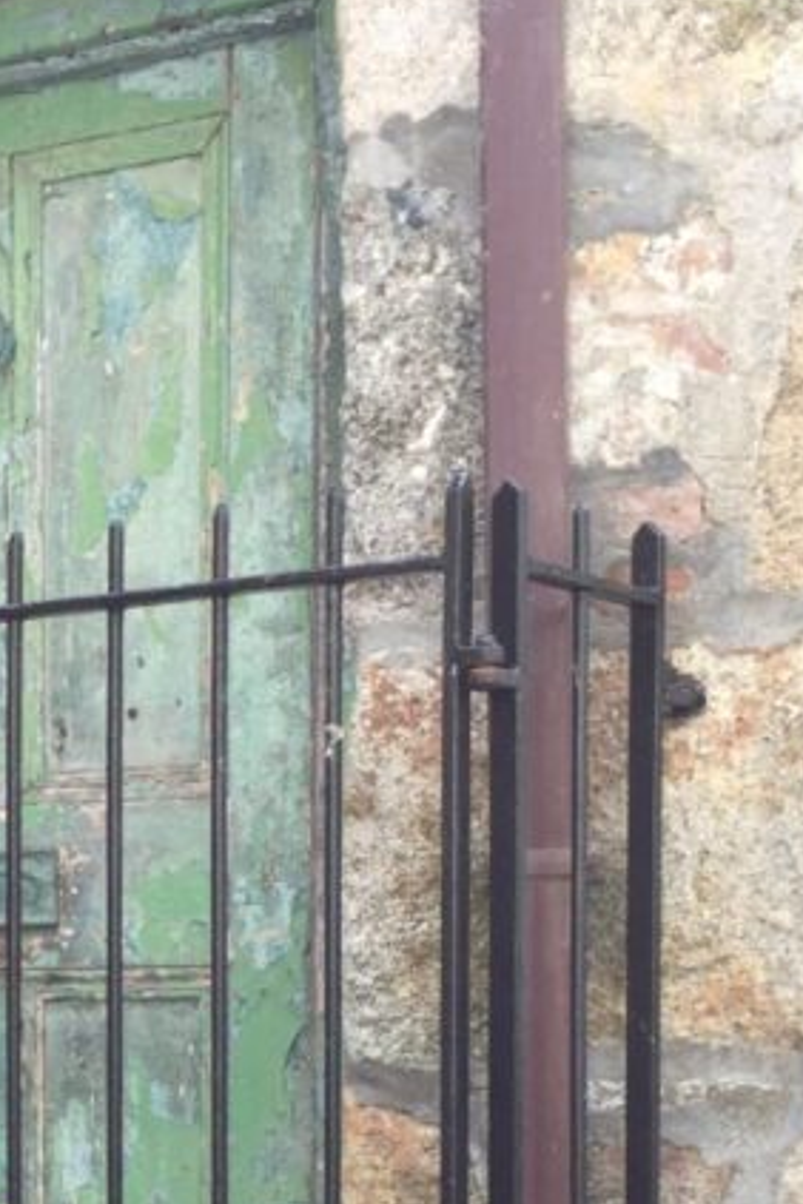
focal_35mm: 73
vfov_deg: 26.7
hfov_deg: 17.9
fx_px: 2442
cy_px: 1102
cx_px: -122
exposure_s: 1/103
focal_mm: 4.15
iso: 32
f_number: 2.2
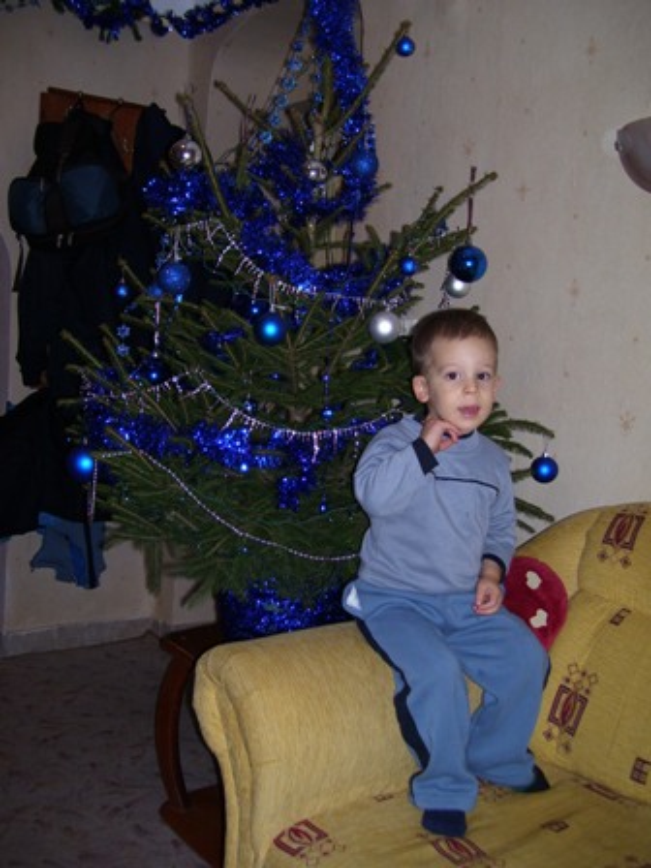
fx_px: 928
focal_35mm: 37
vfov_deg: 50.1
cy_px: 434
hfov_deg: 38.7
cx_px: 326
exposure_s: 1/60
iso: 80
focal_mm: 6
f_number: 2.7
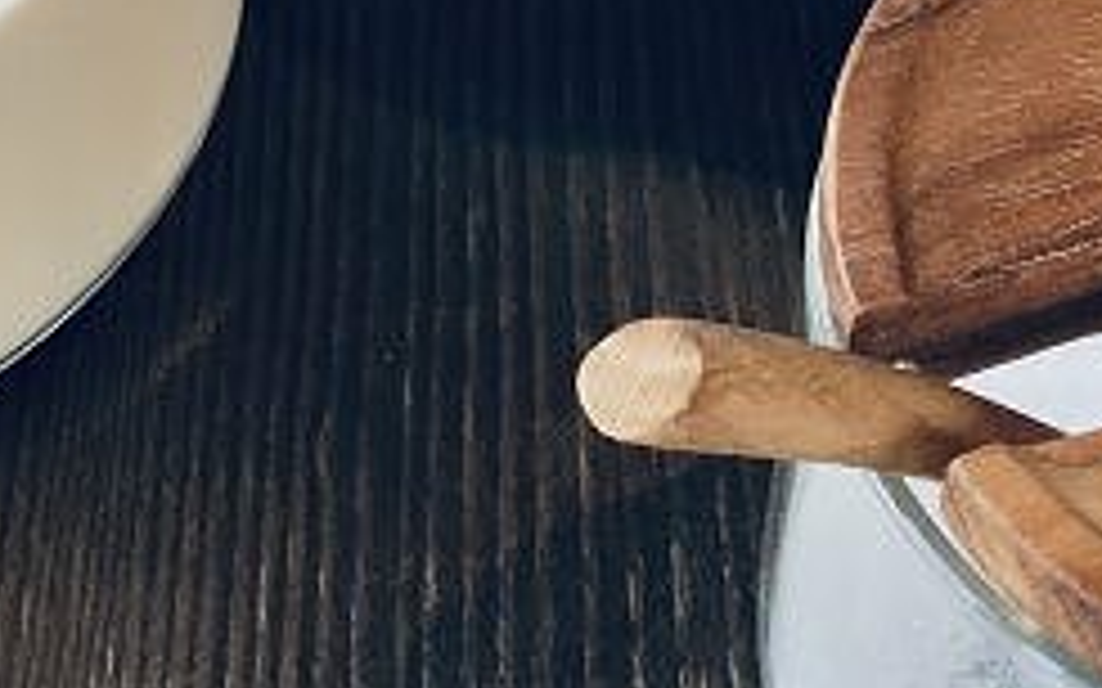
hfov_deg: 21.4
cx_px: 373
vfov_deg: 13.0
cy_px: -189
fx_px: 2913
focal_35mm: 97
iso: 32
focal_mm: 3.99
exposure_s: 1/120
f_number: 1.8
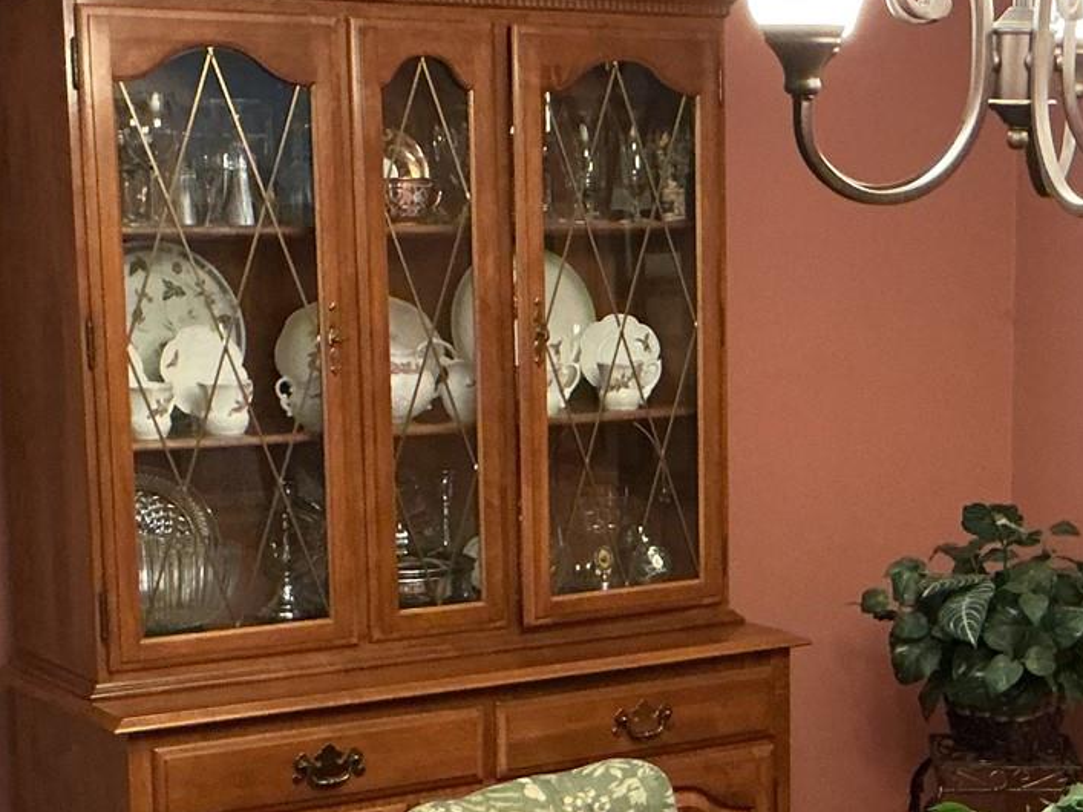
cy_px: 594
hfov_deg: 23.0
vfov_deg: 17.5
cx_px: 832
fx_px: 2628
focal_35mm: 84
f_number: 1.8
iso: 320
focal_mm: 3
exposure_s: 1/40
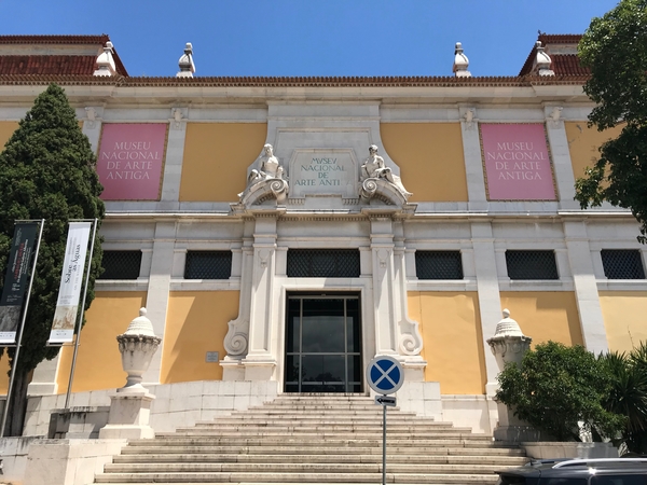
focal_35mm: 28
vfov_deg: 49.7
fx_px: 523
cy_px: 242
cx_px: 324
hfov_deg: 63.4
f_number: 1.8
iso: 20
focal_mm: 3.99
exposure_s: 1/2817
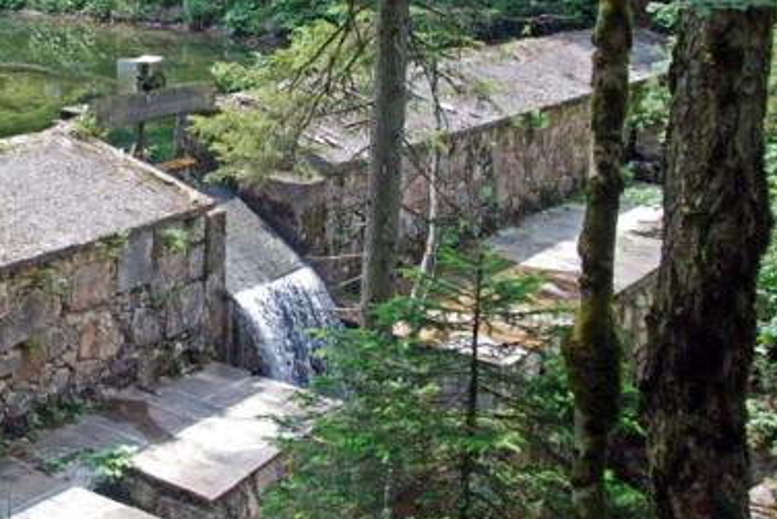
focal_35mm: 63
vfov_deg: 21.5
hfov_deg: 30.8
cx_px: 114
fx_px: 1360
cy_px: 153
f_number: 5.6
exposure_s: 1/100
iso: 160
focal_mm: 24
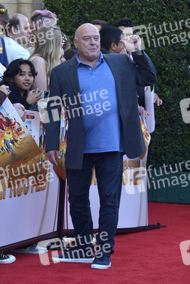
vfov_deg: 10.3
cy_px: 142
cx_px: 95
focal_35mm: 200
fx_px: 1582
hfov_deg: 6.9
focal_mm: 200
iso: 320
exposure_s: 1/250
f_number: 7.1
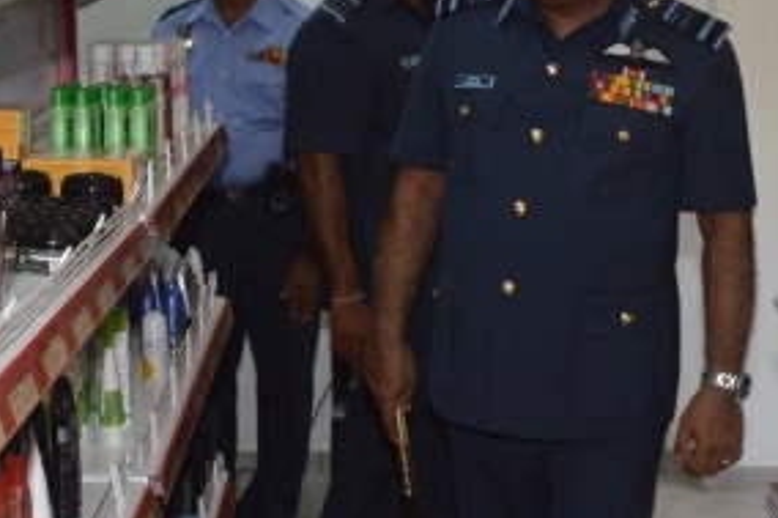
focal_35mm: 79
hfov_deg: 25.6
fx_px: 1707
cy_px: 173
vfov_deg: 17.2
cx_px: 334
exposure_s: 1/50
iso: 400
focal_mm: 25
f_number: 6.3
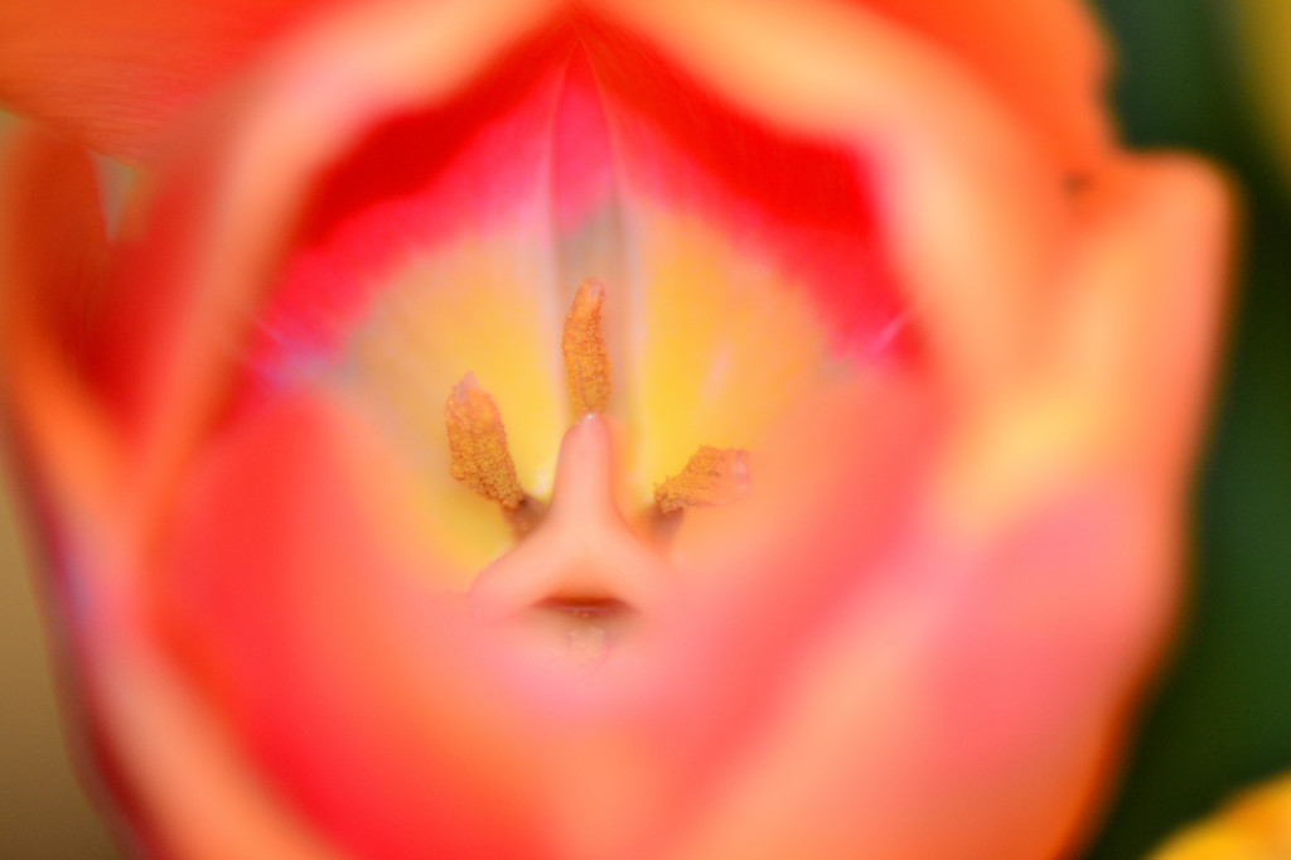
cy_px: 430
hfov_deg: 4.6
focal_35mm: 450
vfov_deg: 3.1
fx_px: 16131
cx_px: 646
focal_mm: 300
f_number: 5.6
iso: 400
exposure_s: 1/15
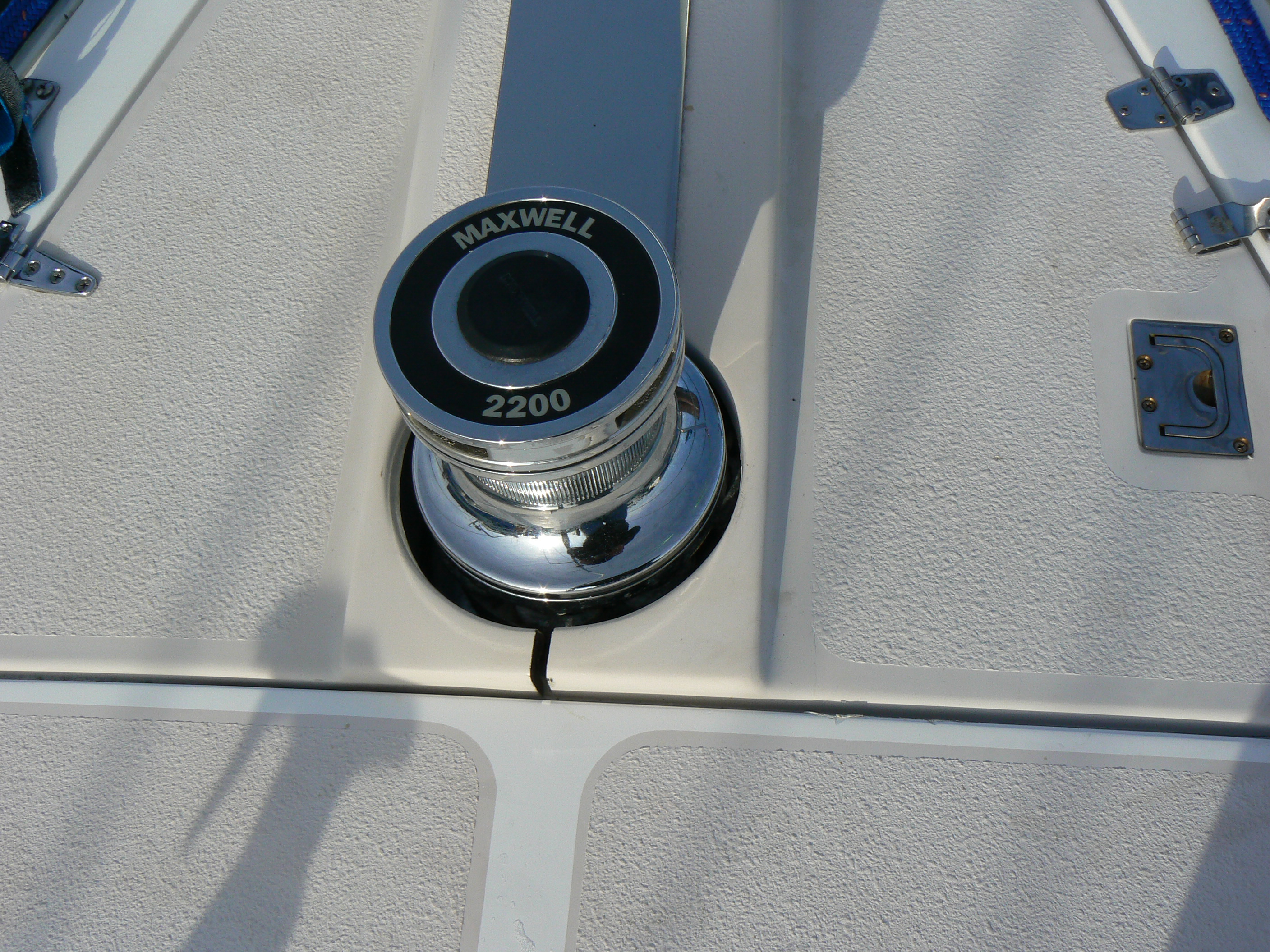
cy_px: 476
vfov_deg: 39.7
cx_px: 635
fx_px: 1321
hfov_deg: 51.4
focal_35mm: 36
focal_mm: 6
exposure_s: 1/500
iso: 80
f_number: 5.6
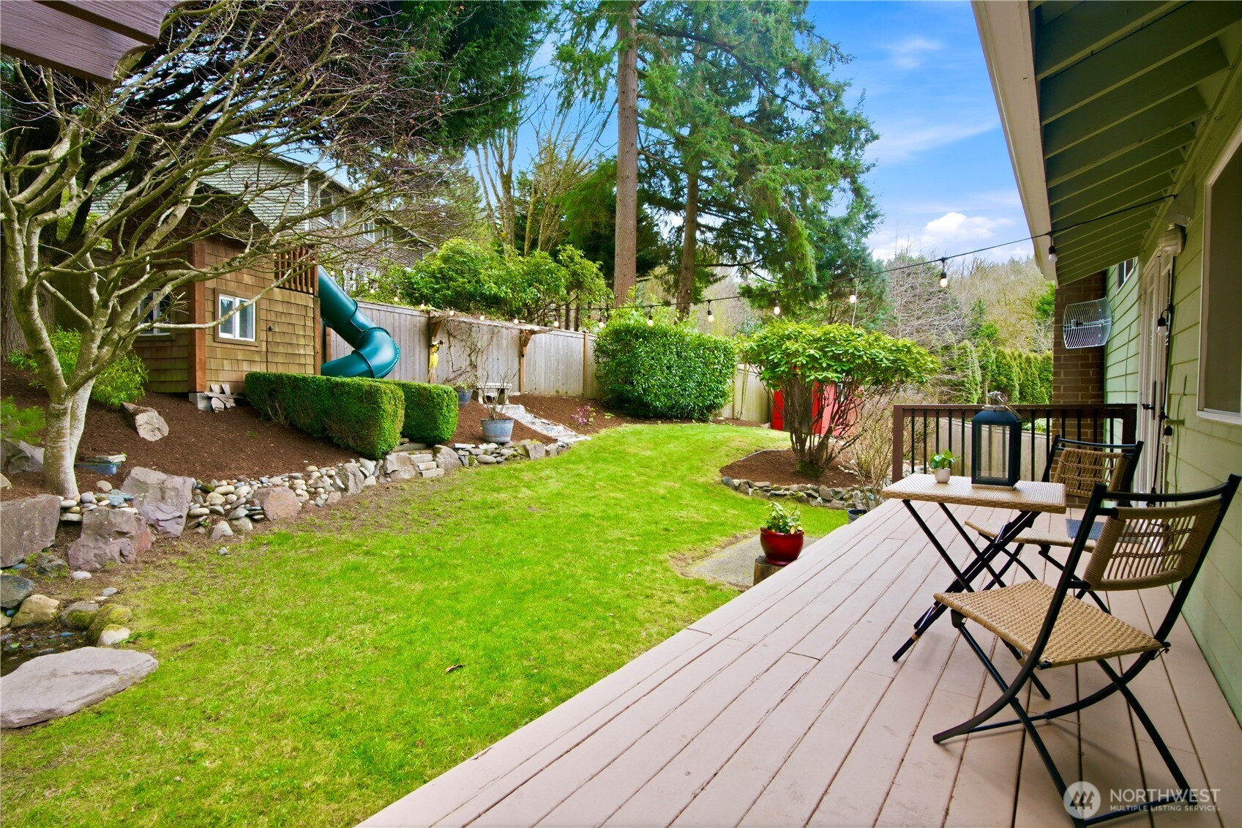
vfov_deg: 67.4
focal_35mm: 18
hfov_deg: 90.0
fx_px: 621
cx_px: 621
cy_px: 414
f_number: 9
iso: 400
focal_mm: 18
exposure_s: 1/13
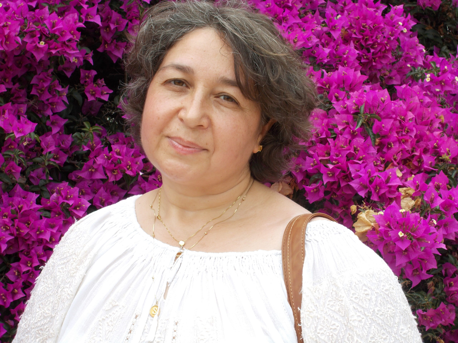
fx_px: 1138
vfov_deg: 17.2
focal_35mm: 86
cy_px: 172
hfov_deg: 22.8
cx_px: 229
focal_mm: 15.4
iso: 80
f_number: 6.3
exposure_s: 1/100
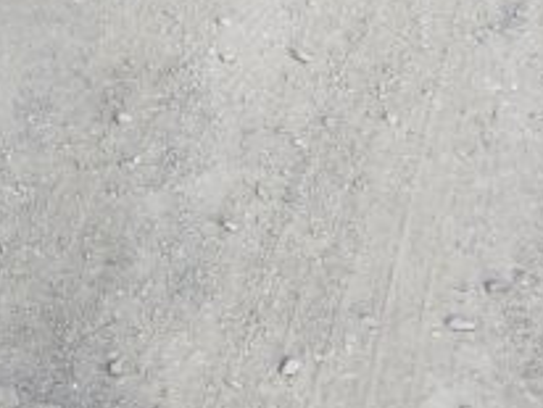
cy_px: -216
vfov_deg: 14.7
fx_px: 1461
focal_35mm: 93
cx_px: -496
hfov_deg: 16.7
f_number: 1.8
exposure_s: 1/818
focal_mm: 5
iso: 50
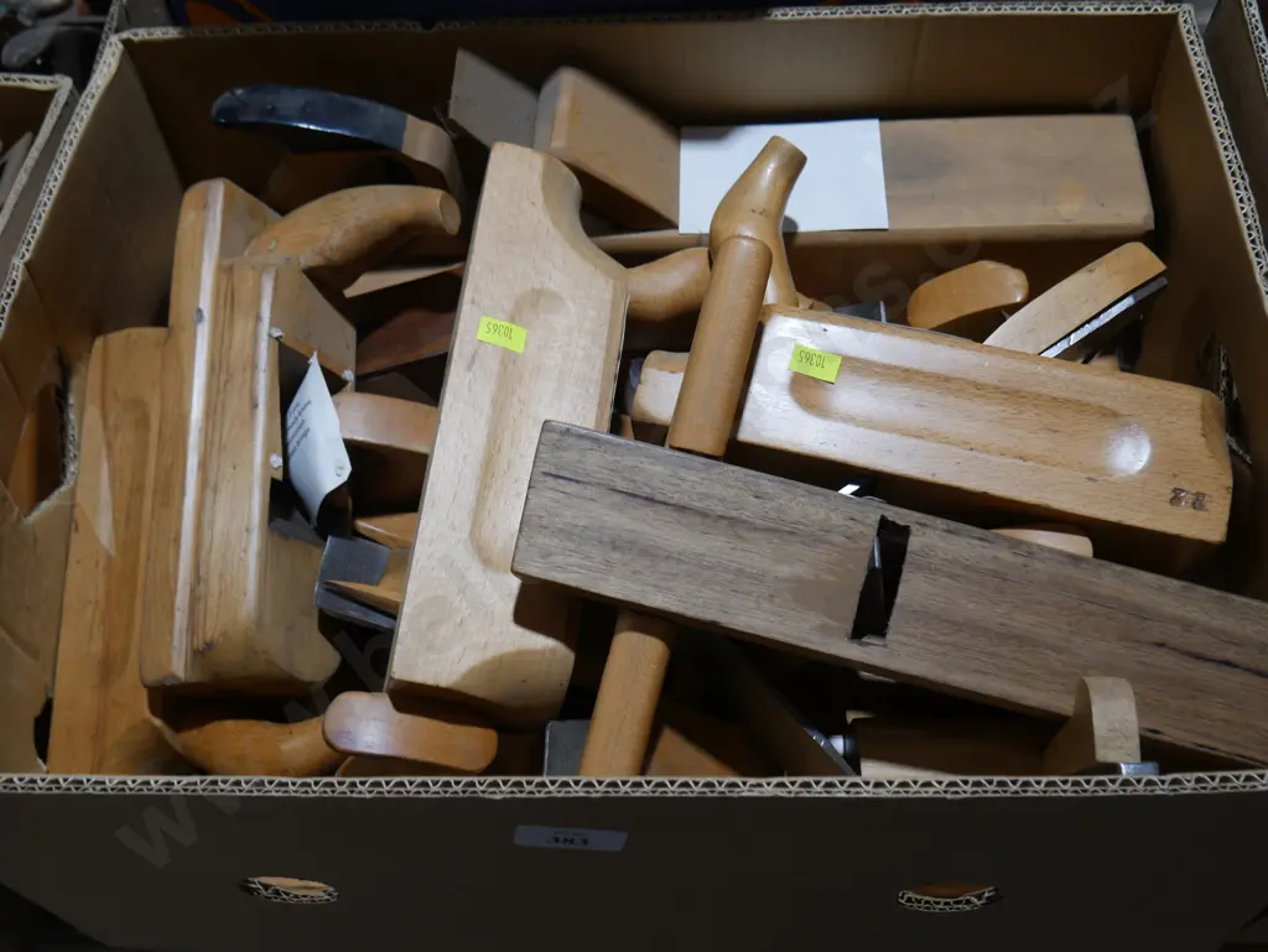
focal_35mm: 36
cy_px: 476
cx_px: 634
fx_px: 1319
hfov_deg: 51.3
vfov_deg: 39.7
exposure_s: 1/80
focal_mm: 18
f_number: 4
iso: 200
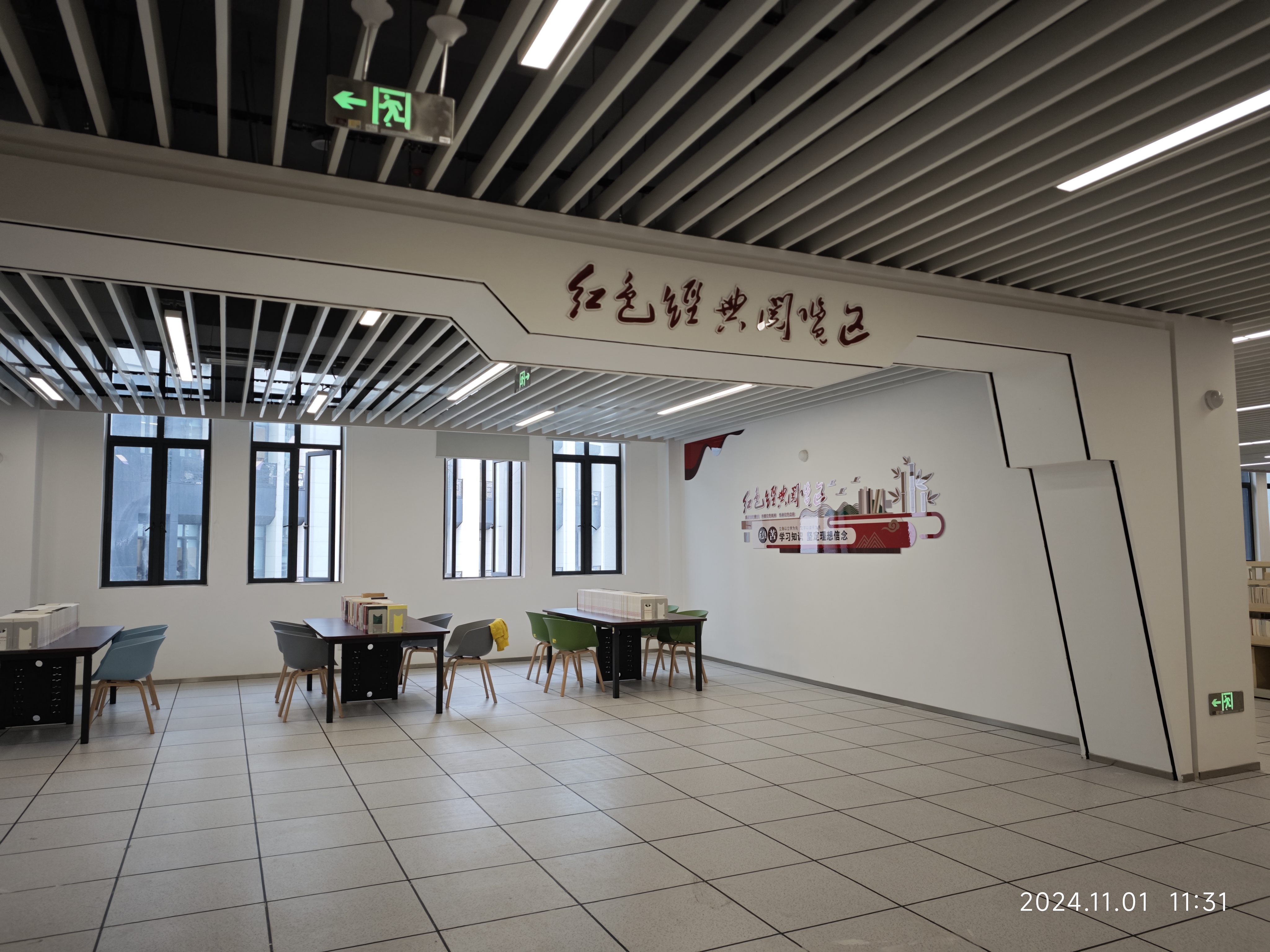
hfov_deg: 73.9
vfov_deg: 58.9
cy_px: 476
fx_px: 844
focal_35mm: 23
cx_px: 635
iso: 50
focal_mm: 6.68
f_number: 1.42
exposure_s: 1/102
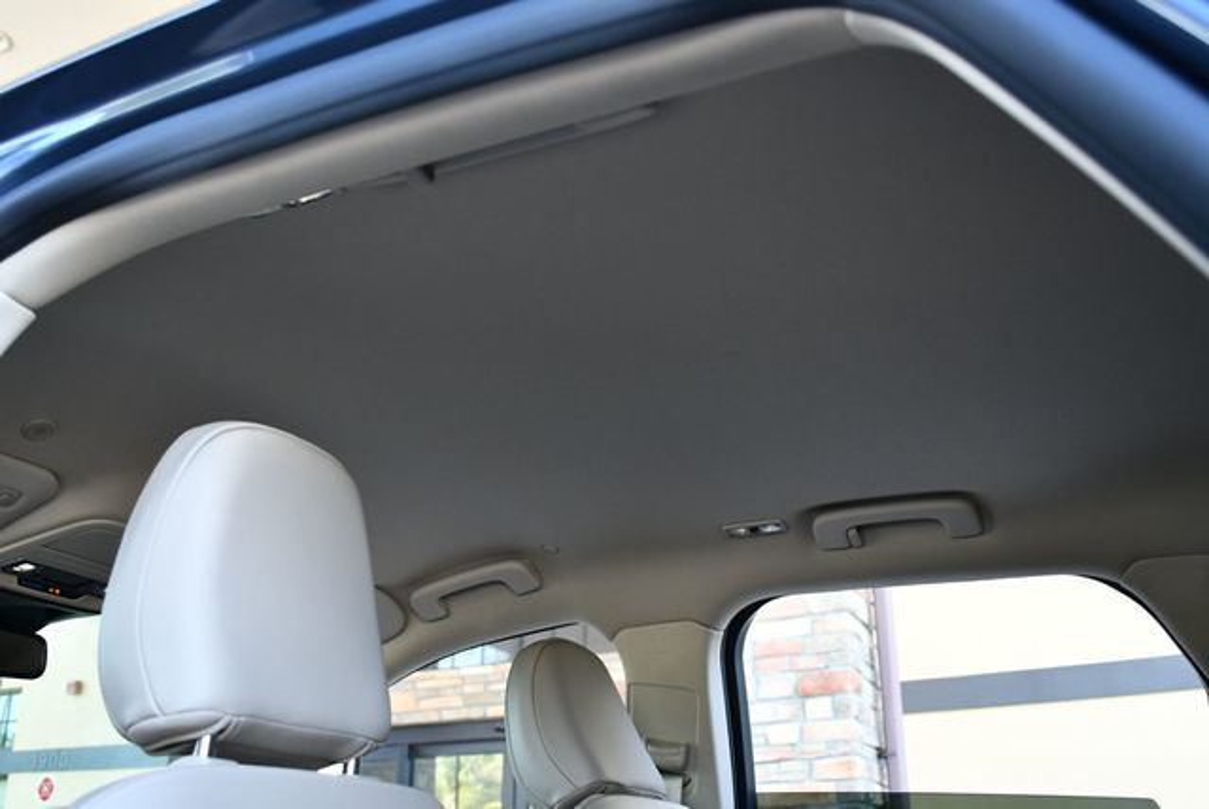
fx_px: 1210
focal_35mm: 36
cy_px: 404
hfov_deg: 53.1
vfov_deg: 36.9
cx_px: 604
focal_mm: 18
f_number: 3.5
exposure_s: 1/250
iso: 560
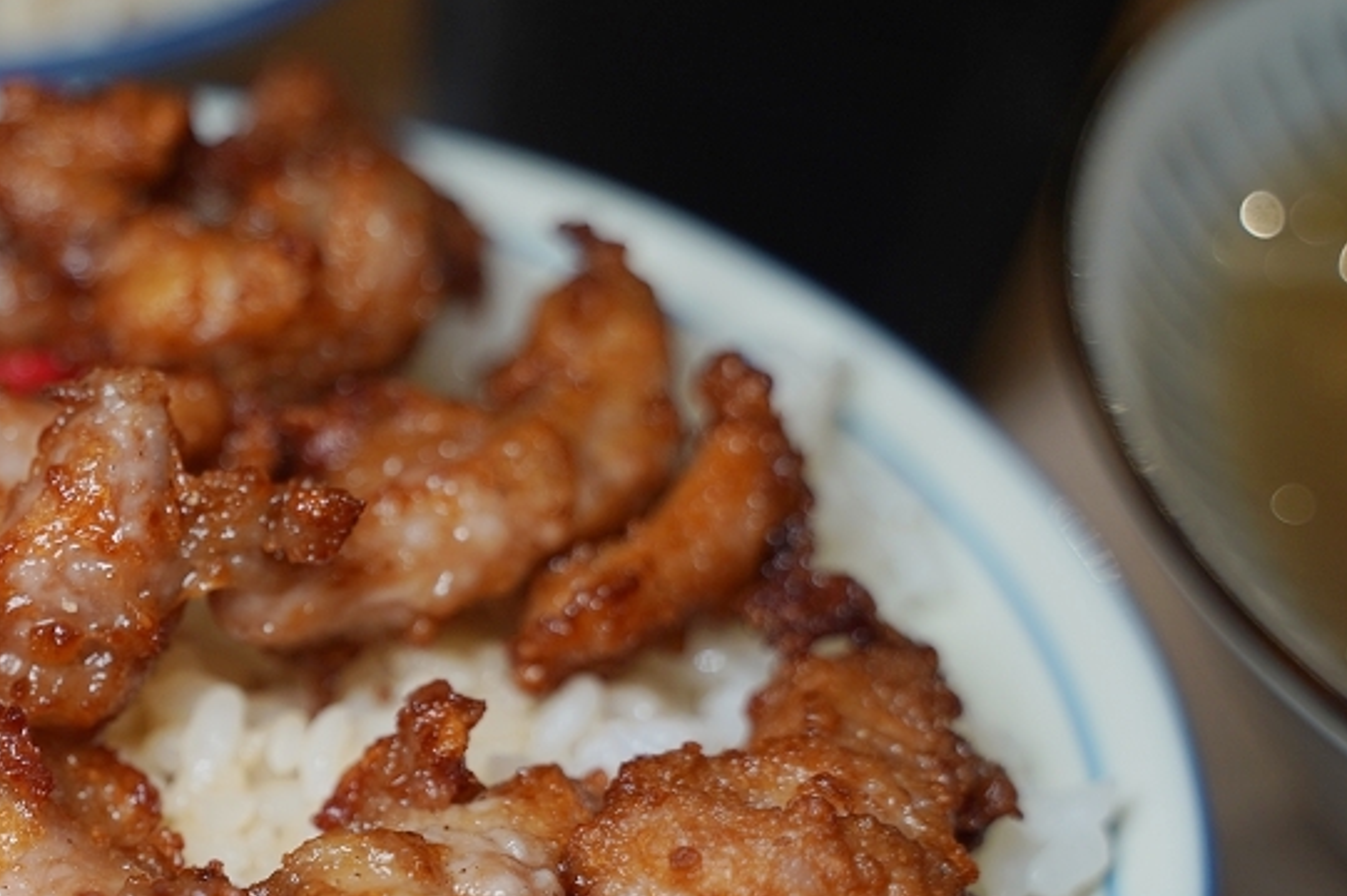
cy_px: 804
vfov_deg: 14.8
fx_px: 3403
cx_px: 10
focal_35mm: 91
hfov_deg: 21.6
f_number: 4
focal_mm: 41
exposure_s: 1/60
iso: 100
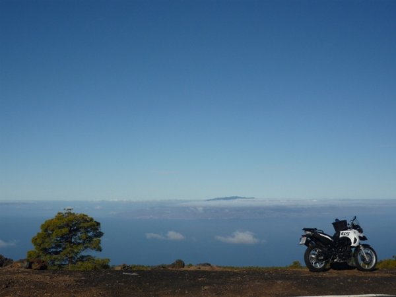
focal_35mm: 47
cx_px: 198
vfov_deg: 30.9
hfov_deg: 40.4
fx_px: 538
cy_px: 148
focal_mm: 7.8
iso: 100
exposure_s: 1/400
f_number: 9
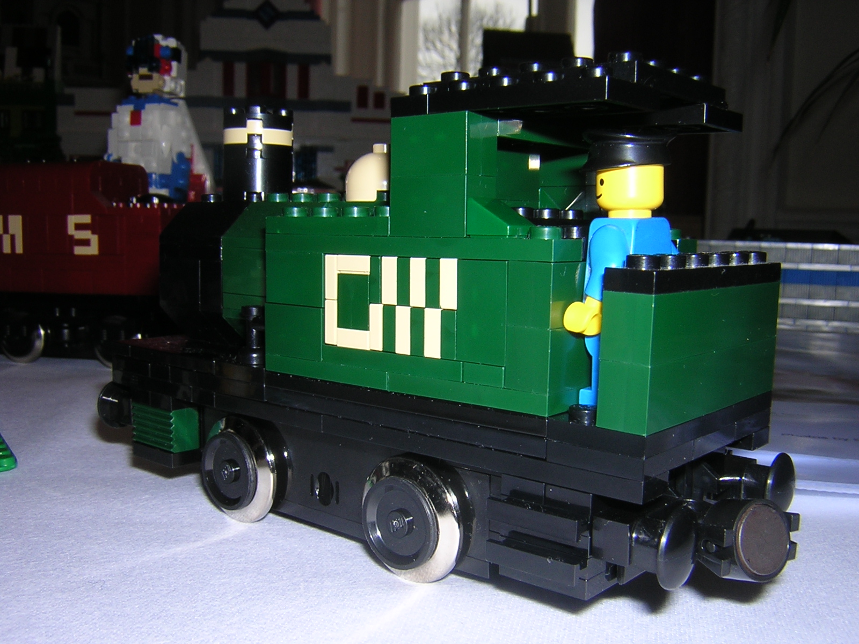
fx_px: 893
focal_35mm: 36
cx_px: 430
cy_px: 322
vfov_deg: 39.7
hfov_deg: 51.4
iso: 100
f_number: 5.2
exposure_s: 1/60.1
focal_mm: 4.7
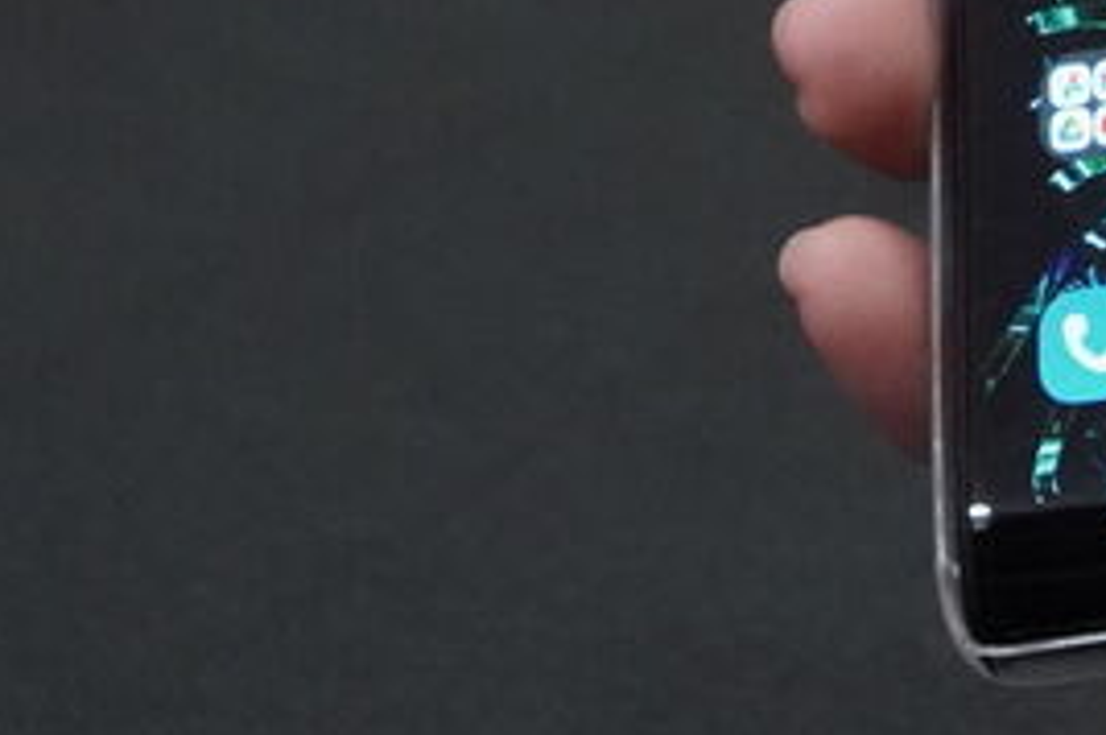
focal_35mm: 251
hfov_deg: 8.1
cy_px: -50
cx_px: 1430
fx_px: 7702
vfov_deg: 5.4
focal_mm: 70
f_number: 7.1
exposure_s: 1/160
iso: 12800
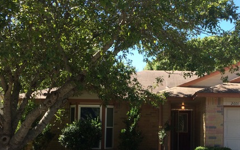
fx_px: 294
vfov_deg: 28.2
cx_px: 169
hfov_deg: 43.4
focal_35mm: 45
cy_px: 110
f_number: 2.2
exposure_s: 1/554
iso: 32
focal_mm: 4.15
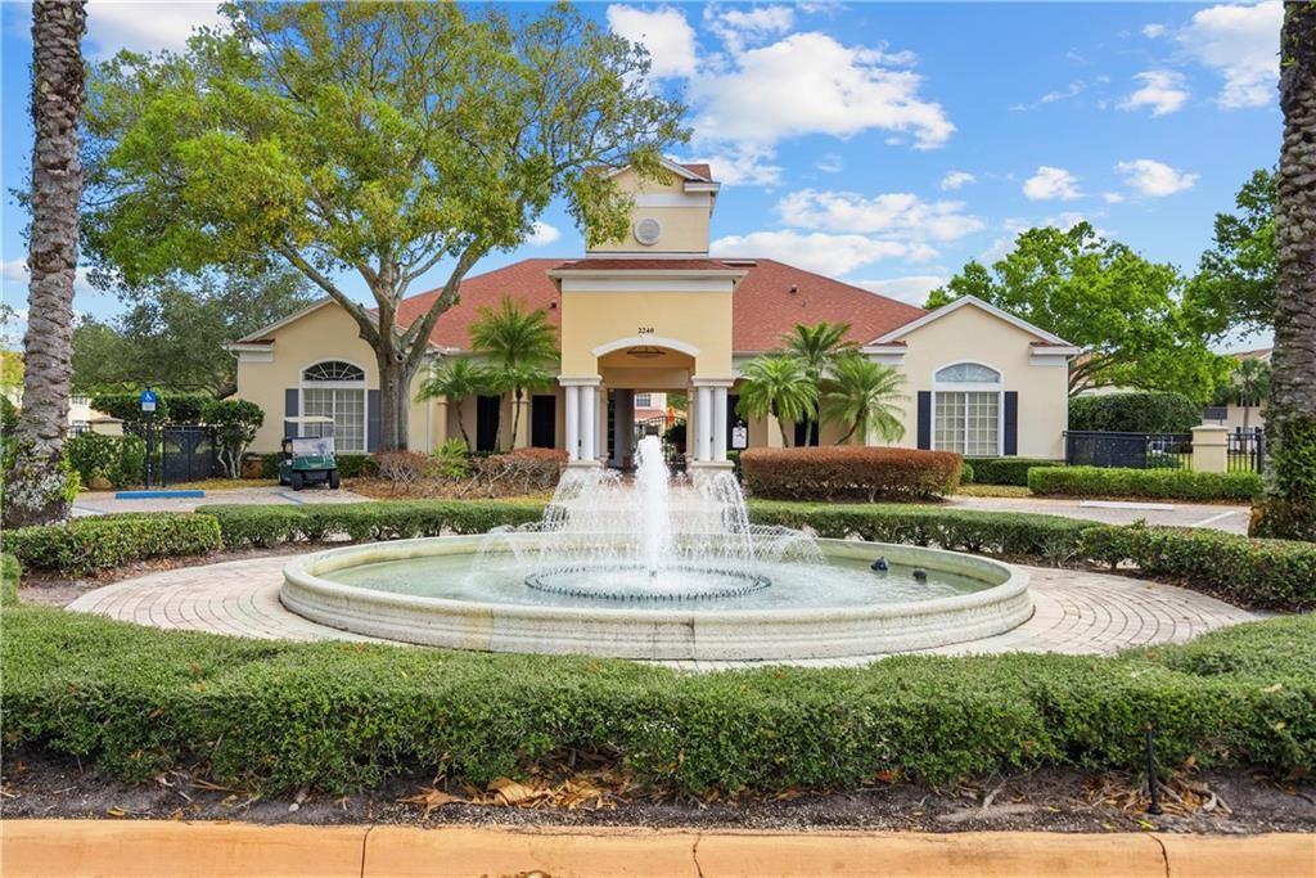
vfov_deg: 42.3
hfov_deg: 60.3
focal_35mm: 31
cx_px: 658
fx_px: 1133
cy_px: 439
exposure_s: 1/1000
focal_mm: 31
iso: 1600
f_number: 8
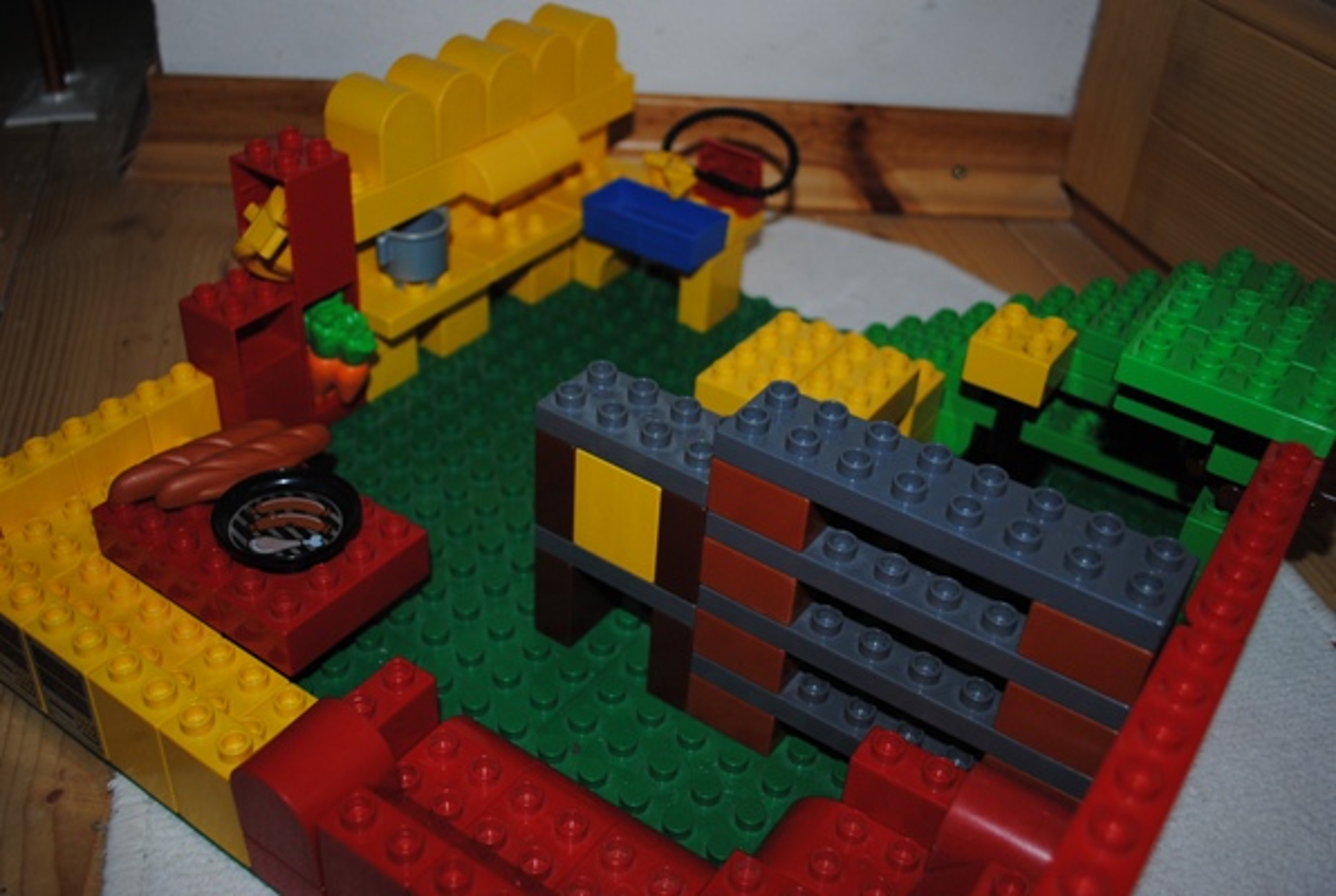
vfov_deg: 37.0
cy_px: 448
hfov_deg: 53.0
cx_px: 668
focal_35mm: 36
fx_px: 1339
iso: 200
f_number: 4
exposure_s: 1/60
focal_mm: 24
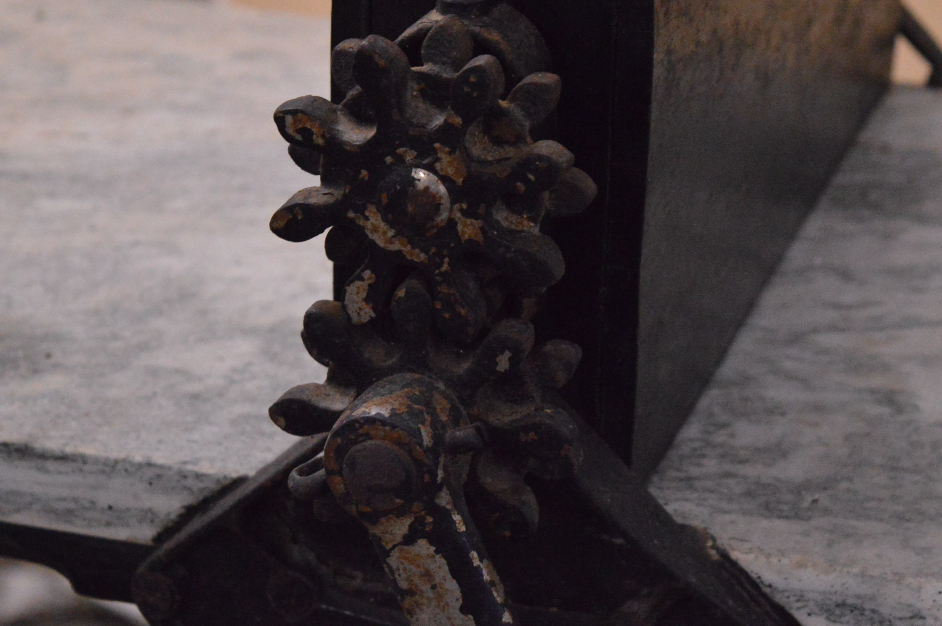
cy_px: 256
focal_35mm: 110
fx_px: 2867
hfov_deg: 18.6
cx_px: 609
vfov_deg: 12.5
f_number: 6.3
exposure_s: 1/80
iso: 6400
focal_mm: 55
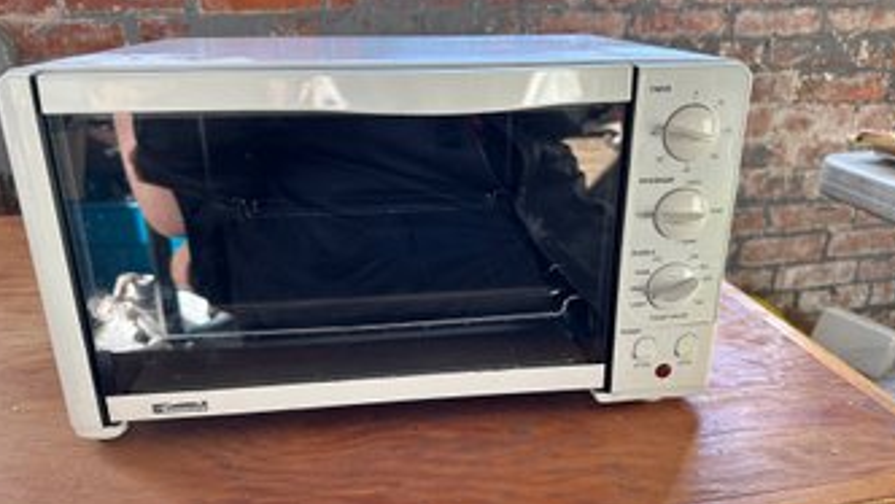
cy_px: 241
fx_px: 641
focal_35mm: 27
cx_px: 449
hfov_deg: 69.8
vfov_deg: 42.9
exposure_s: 1/121
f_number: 1.78
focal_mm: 6.86
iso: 100
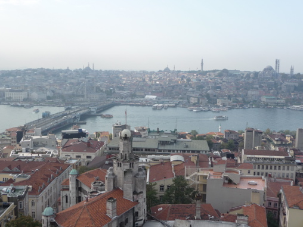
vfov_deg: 36.0
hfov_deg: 46.8
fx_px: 350
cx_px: 152
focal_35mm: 40
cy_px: 114
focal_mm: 6.7
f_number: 3.9
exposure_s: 1/500
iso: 100
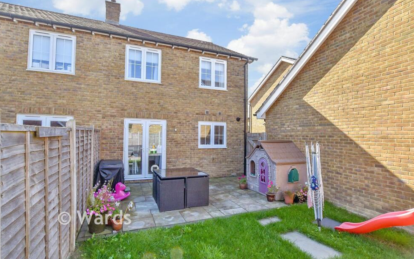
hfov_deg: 97.8
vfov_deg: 71.1
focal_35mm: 16
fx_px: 181
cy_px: 119
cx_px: 198
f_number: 8
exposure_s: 1/320
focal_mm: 10
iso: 250
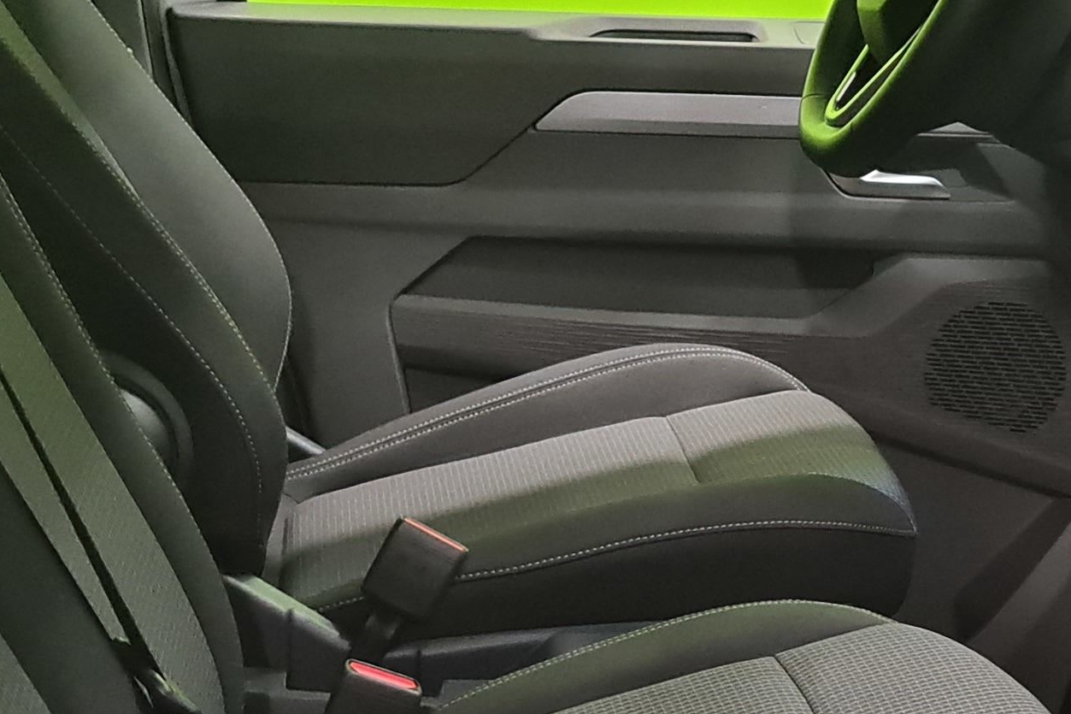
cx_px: 1227
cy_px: 586
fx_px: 2469
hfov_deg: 22.8
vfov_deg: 16.3
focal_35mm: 83
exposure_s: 1/100
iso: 800
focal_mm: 7
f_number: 1.8
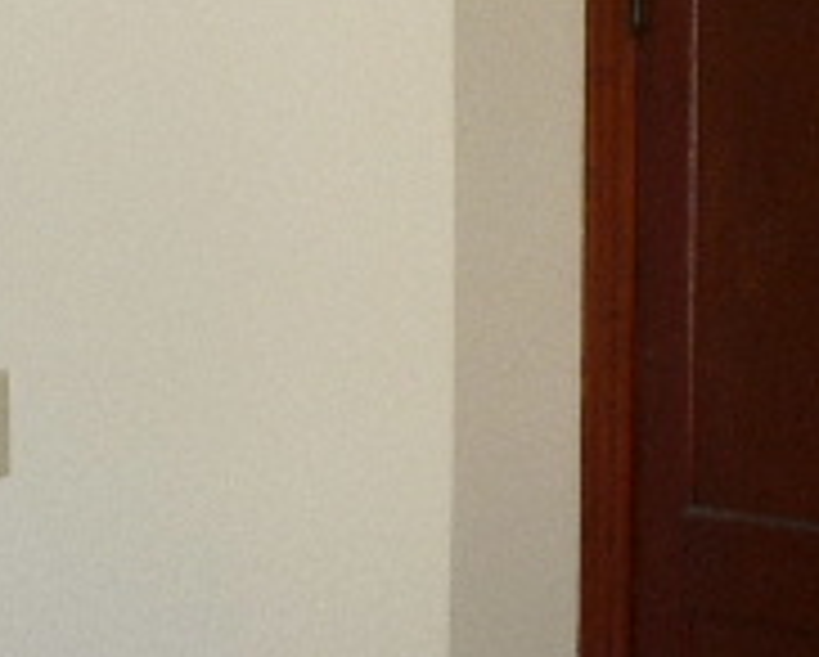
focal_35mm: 105
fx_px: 2548
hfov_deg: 18.2
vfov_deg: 14.6
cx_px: 320
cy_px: 479
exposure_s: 1/30
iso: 100
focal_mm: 4.7
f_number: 3.3
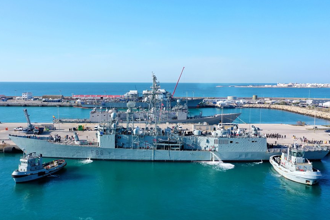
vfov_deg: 40.0
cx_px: 150
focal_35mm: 33
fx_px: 303
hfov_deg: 57.1
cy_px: 116
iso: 100
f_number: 5.6
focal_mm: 10.26
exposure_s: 1/400
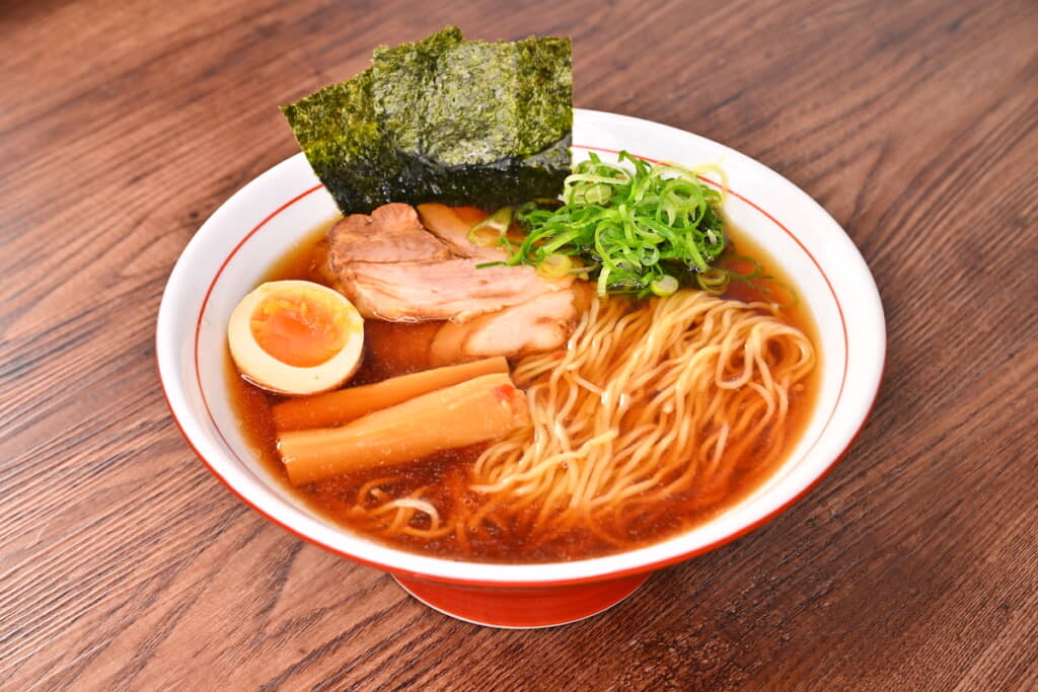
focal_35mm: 74
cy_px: 346
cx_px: 519
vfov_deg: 18.4
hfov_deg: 27.3
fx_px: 2134
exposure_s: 1/60
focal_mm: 74
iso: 320
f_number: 10
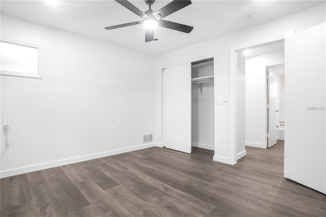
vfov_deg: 70.4
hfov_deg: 93.3
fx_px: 154
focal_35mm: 17
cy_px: 108
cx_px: 163
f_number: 8
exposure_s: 1/15
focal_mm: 17
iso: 1600
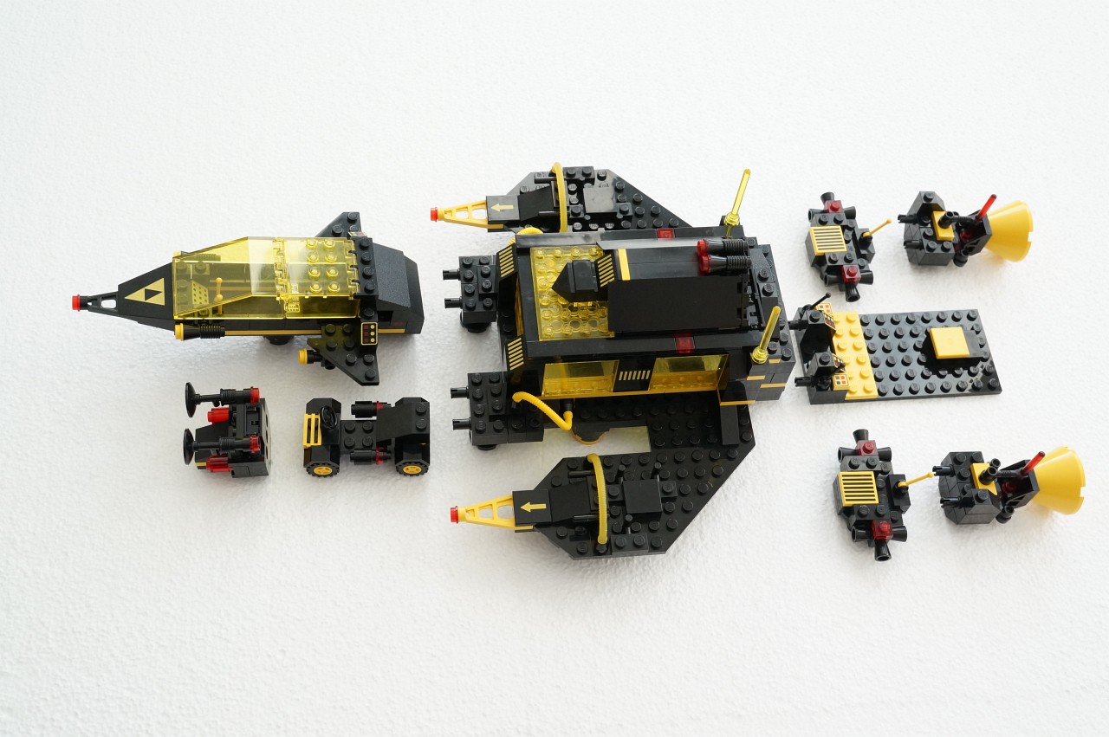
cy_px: 368
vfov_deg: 33.0
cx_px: 554
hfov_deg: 48.0
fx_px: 1246
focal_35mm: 40
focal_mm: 27
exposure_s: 1/20
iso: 800
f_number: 9
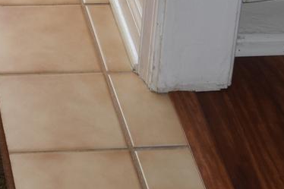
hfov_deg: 10.2
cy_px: -239
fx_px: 1553
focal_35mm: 197
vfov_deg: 6.7
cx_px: -76
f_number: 5.6
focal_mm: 24
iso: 140
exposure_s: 1/125
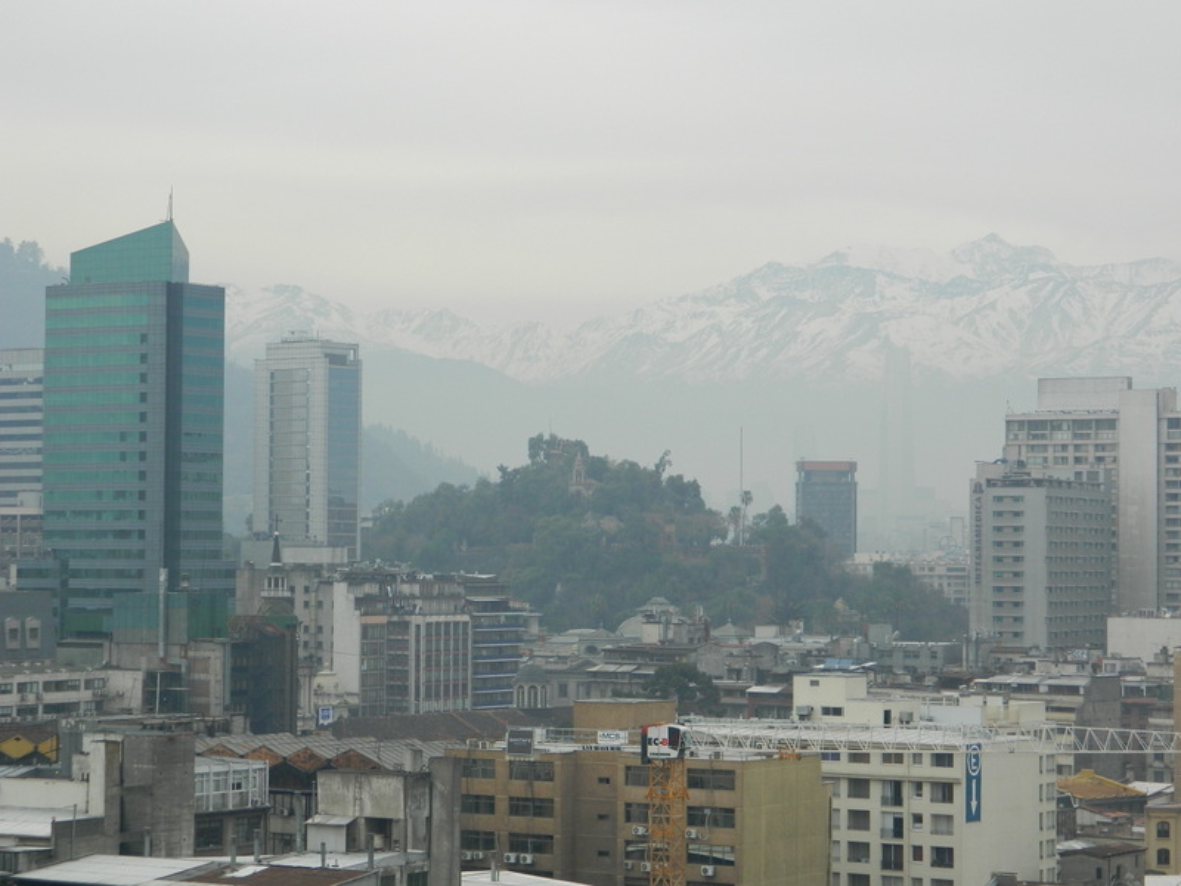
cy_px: 443
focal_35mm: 103
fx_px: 3514
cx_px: 590
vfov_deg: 14.4
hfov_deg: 19.1
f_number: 4.5
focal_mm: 18.6
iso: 80
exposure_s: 1/320
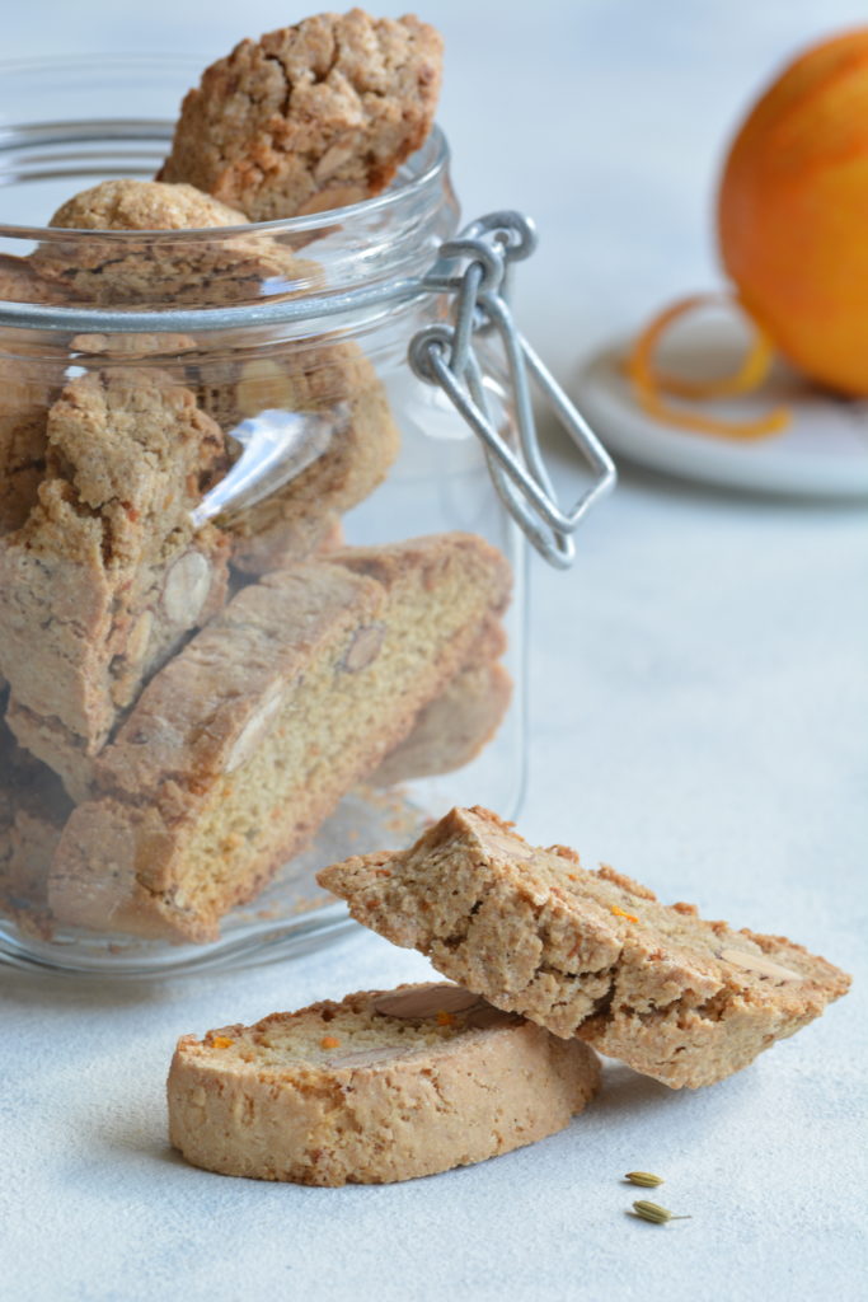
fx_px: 5694
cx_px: 434
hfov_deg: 8.7
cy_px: 651
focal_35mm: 158
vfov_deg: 13.0
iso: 200
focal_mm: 105
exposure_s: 1/10
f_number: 10
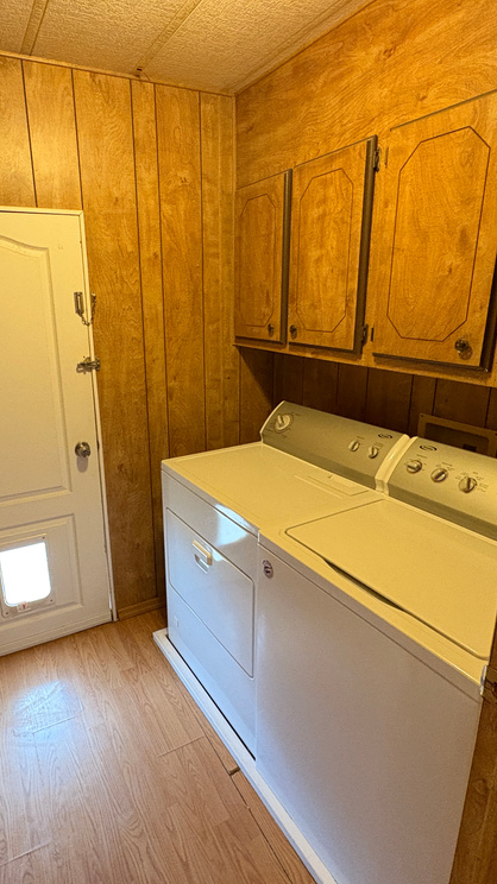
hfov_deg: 53.2
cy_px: 430
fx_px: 492
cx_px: 201
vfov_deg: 83.8
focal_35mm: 21
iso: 640
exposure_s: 1/60
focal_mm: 2.22
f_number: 2.2
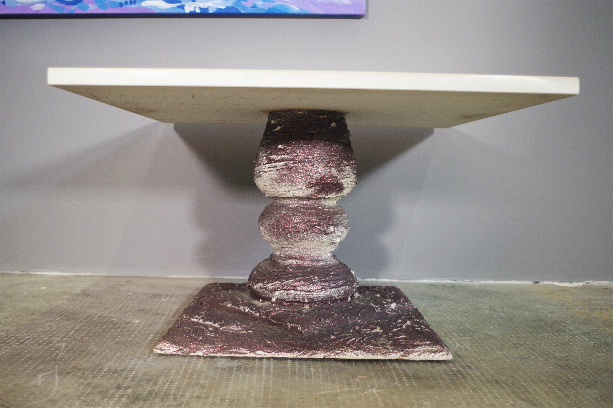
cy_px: 204
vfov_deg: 38.9
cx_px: 306
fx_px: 579
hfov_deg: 55.8
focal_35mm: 34
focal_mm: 23.13
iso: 800
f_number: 4
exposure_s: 1/60
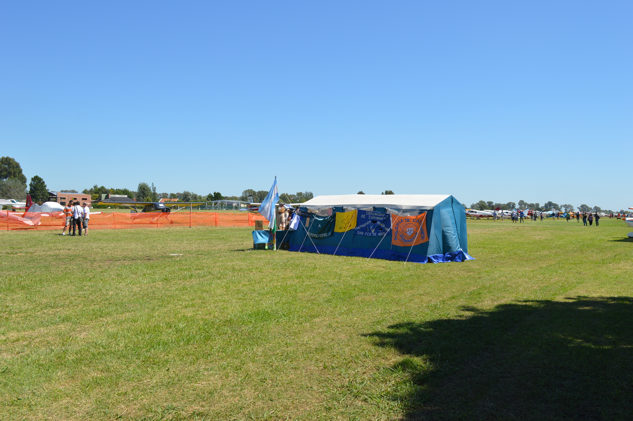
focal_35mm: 33
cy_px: 210
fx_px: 580
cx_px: 316
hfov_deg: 57.3
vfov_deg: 39.9
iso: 100
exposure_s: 1/250
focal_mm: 22
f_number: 8
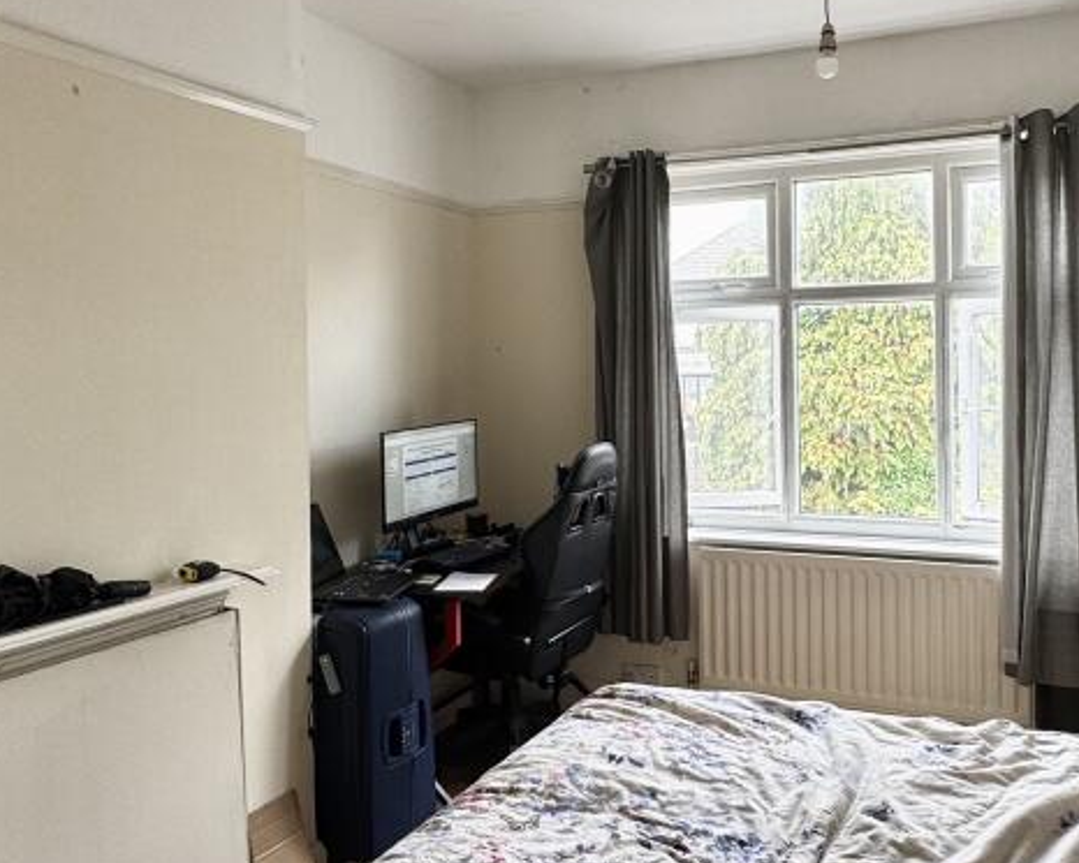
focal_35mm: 30
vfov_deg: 48.4
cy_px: 375
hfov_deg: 58.2
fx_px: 958
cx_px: 653
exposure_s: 1/99
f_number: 2.2
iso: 100
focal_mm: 2.22
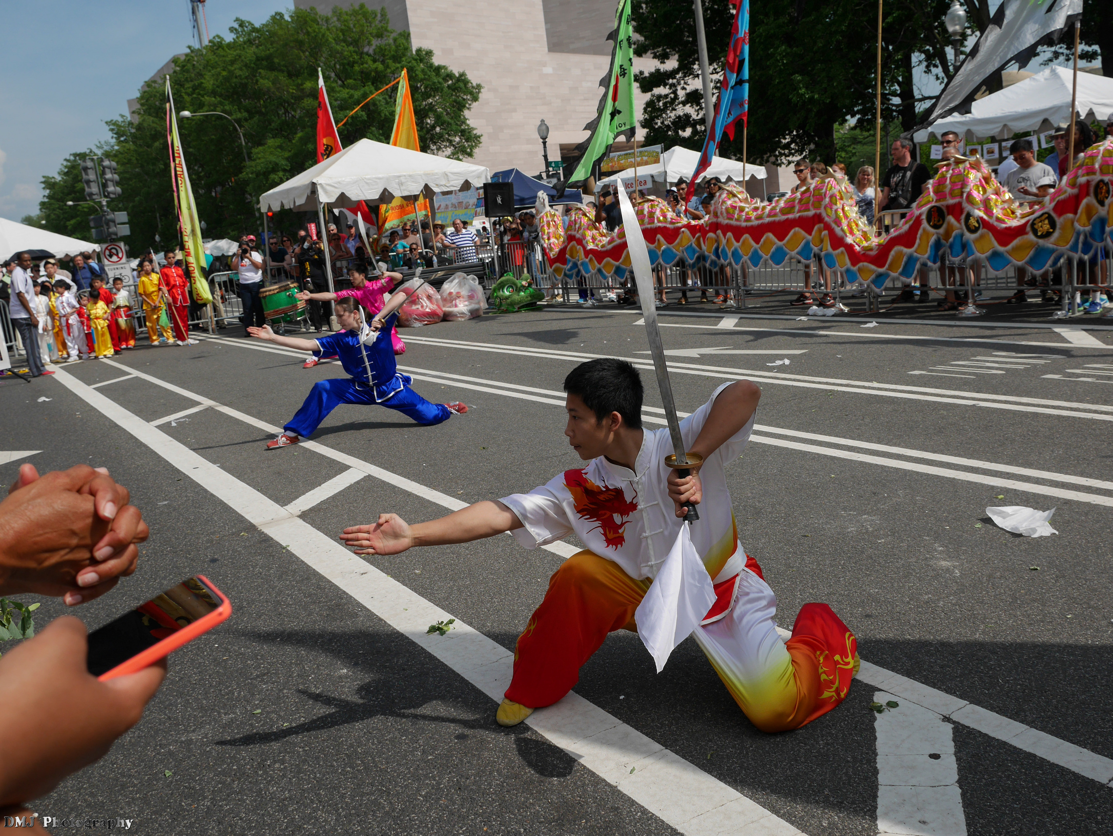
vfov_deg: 41.8
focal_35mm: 34
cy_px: 418
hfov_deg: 53.9
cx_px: 556
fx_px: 1094
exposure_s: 1/2000
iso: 200
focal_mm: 17
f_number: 5
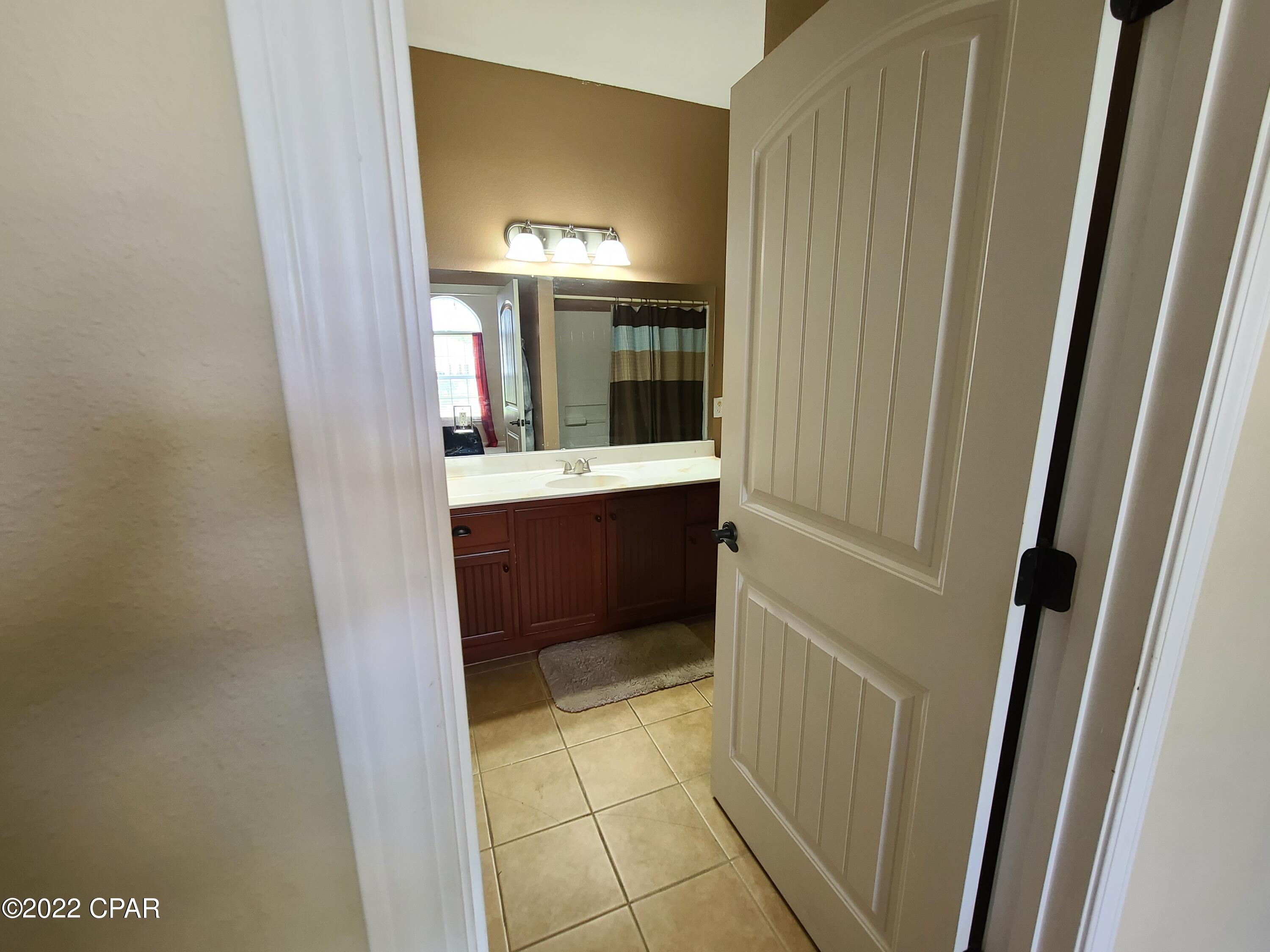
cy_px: 476
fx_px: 477
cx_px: 635
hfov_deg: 106.2
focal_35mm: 13
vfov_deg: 89.9
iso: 400
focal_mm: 2.2
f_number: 2.2
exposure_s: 1/60
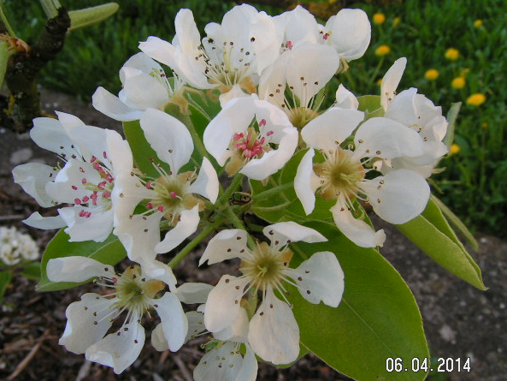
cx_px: 244
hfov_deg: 45.8
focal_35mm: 41
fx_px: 601
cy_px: 199
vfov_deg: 35.1
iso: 50
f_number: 5.6
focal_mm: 5.8
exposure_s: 1/100
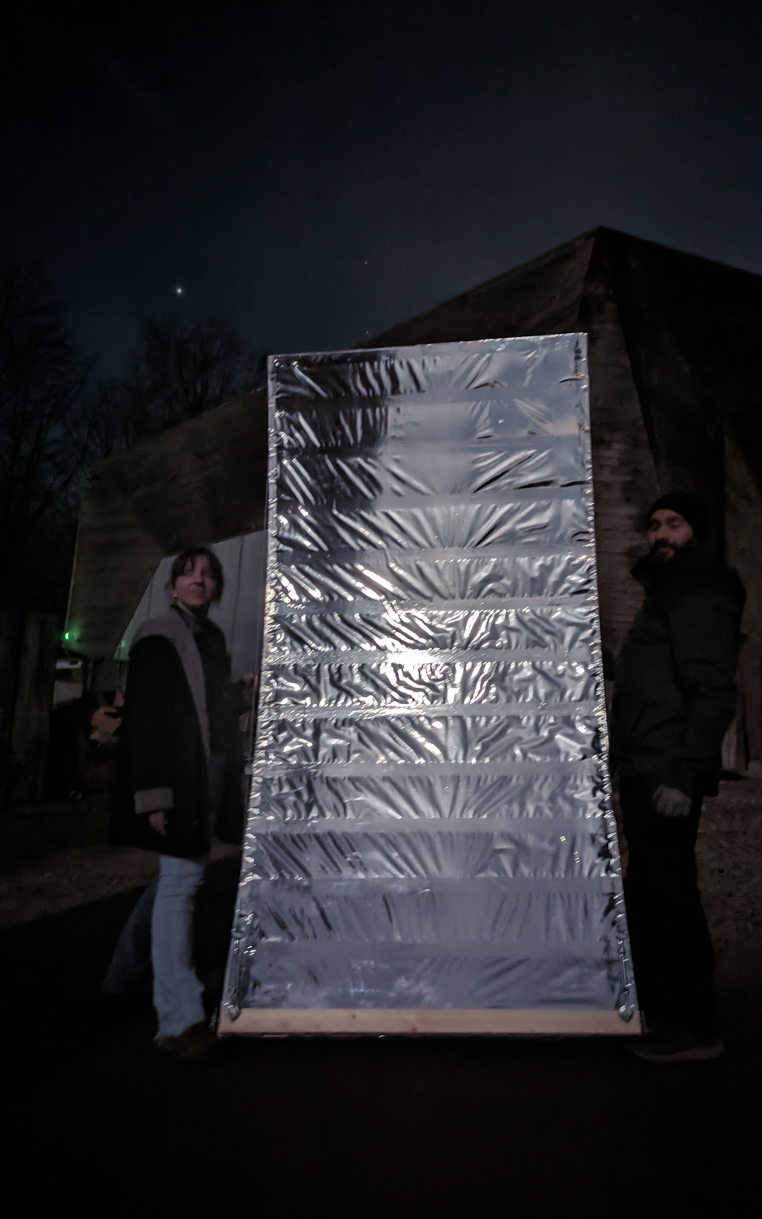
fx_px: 864
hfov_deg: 47.5
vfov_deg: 70.4
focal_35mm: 26
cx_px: 433
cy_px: 617
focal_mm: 6.81
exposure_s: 1/3.14
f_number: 1.85
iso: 281
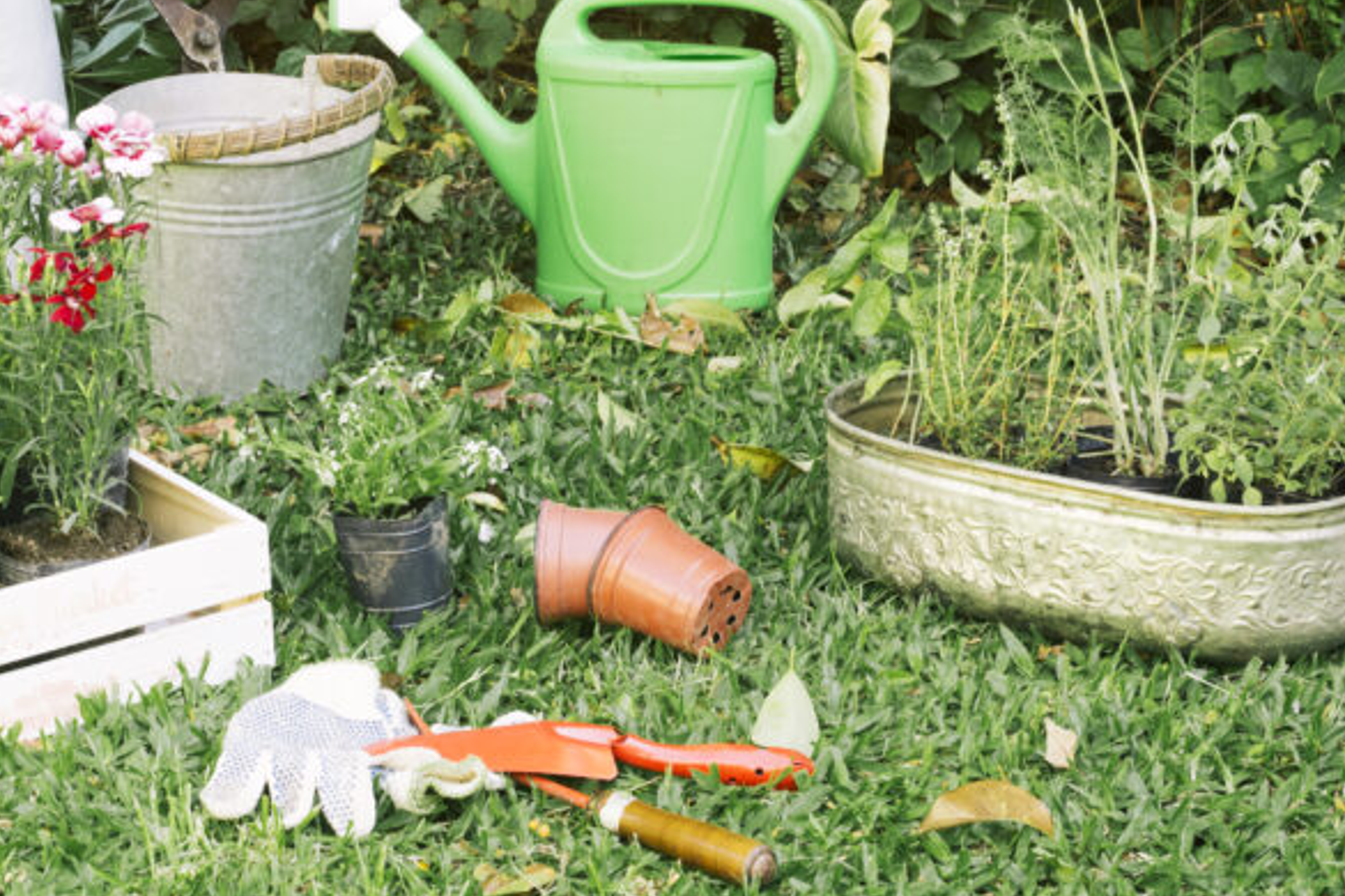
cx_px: 460
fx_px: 3432
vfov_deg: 14.8
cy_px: 160
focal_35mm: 92
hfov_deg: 22.1
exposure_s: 1/60
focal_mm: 35
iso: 400
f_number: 7.1
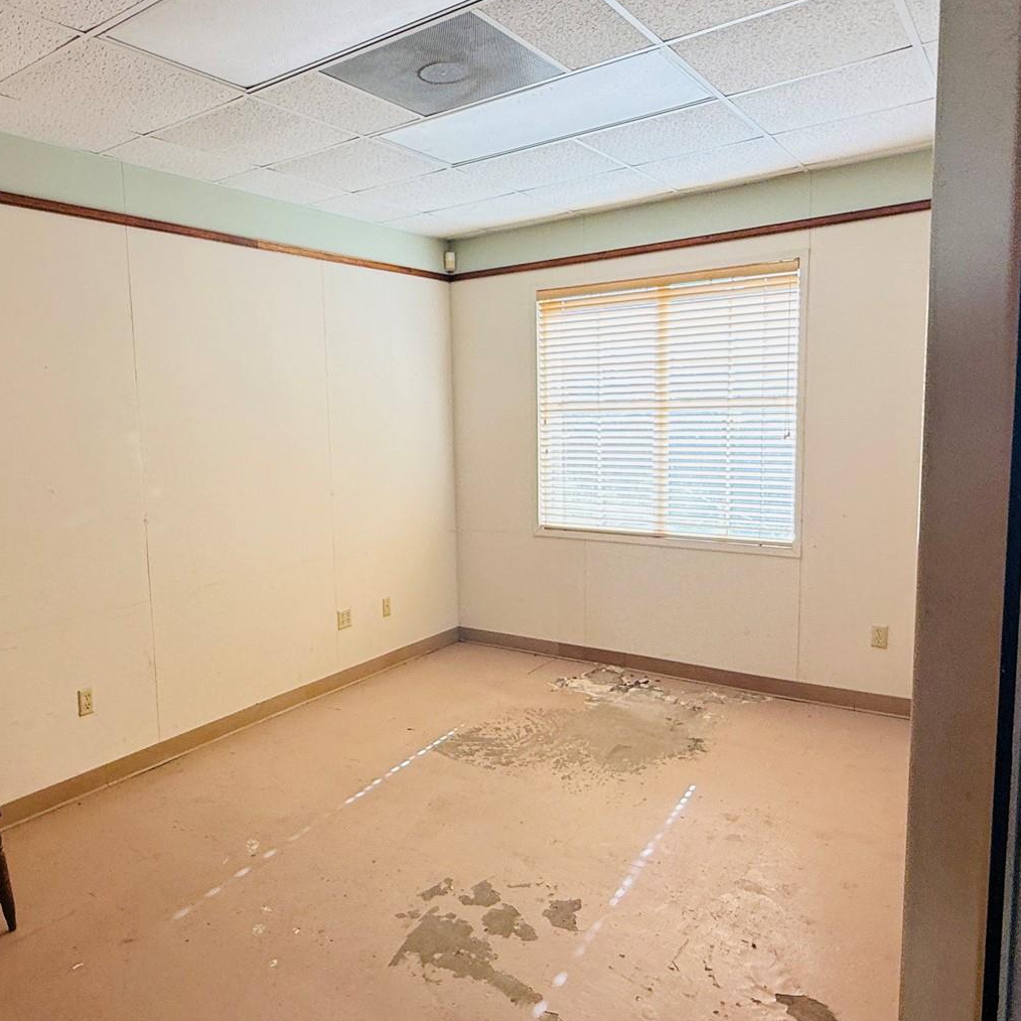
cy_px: 501
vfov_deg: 62.9
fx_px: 834
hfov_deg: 62.3
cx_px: 406
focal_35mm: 25
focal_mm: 2.22
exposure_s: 1/99
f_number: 2.2
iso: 50
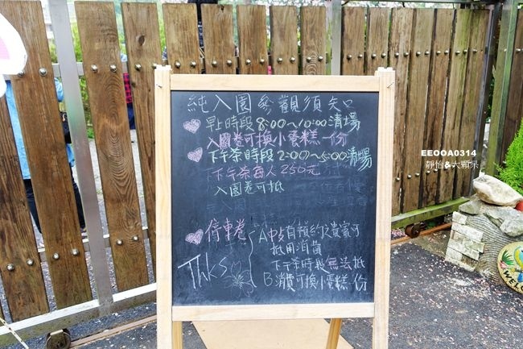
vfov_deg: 46.4
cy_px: 174
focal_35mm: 28
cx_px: 262
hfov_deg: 65.5
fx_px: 407
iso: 125
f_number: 2.8
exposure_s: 1/80
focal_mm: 10.33
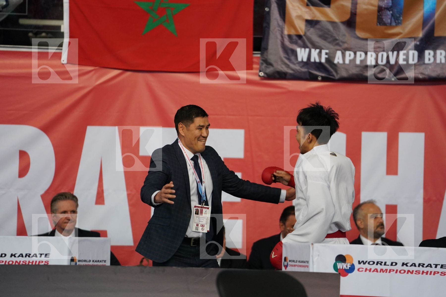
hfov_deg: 10.3
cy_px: 148
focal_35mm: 200
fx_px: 2478
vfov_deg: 6.9
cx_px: 223
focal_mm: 200
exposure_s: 1/1000
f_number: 2.8
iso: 2000
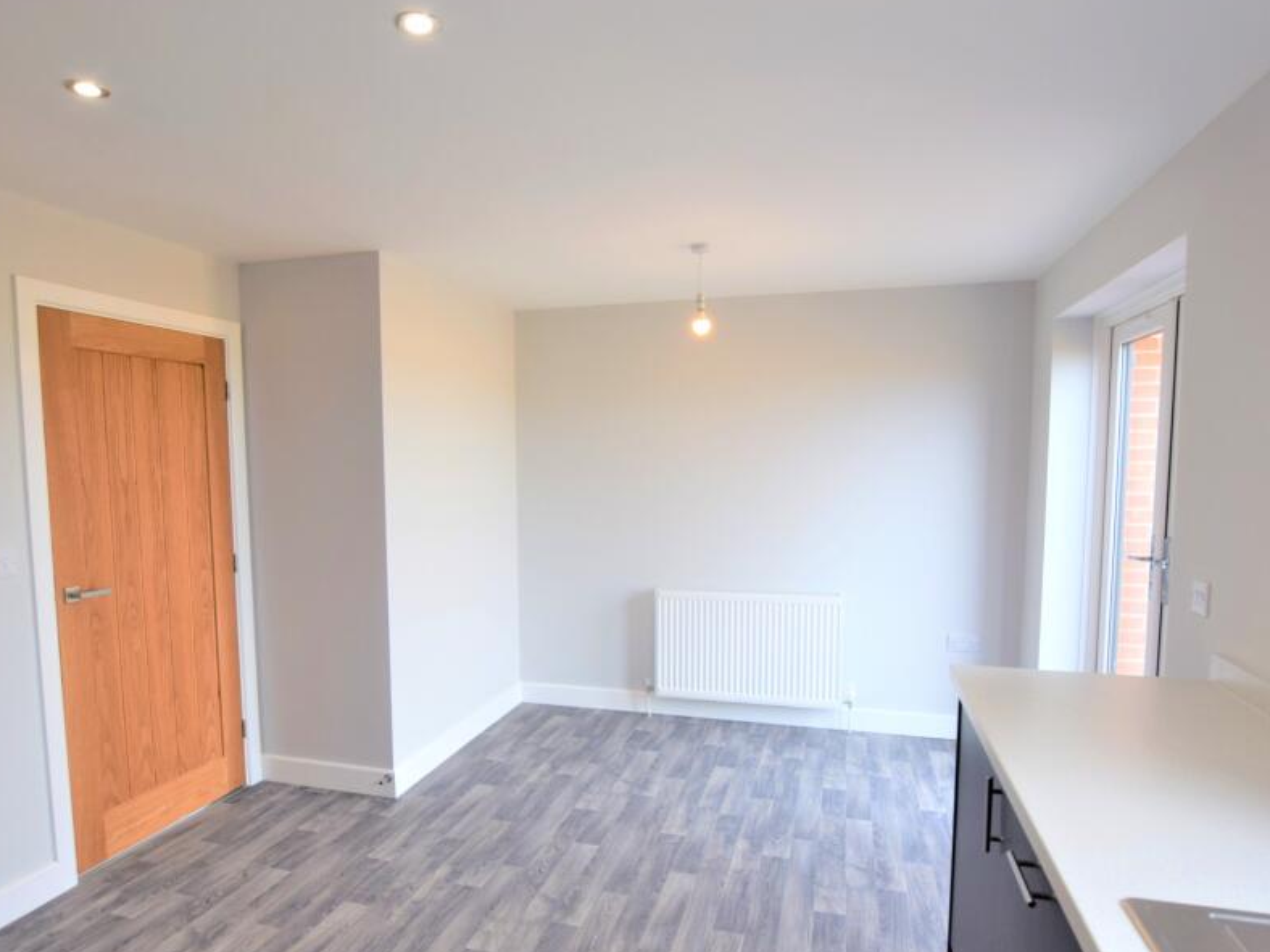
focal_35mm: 21
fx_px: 757
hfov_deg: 79.9
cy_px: 532
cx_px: 601
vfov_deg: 64.2
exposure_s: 1/125
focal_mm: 11
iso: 400
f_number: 5.6
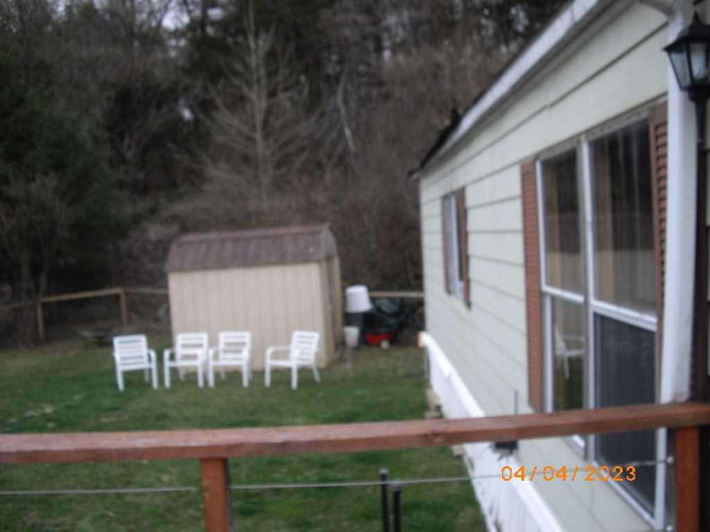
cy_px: 266
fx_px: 779
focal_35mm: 38
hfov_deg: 49.0
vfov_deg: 37.7
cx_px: 355
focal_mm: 7.9
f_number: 2.8
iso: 64
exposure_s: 1/250
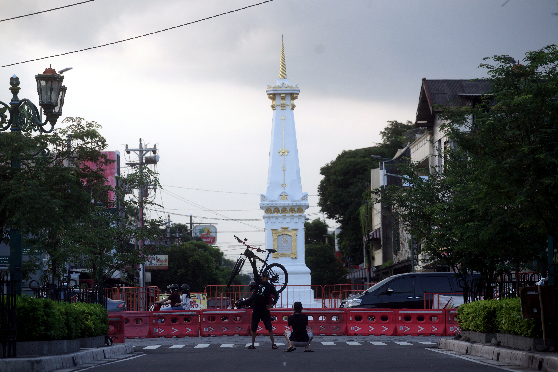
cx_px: 279
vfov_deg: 8.6
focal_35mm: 160
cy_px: 186
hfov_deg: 12.8
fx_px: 2480
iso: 400
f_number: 5
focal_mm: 160
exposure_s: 1/640
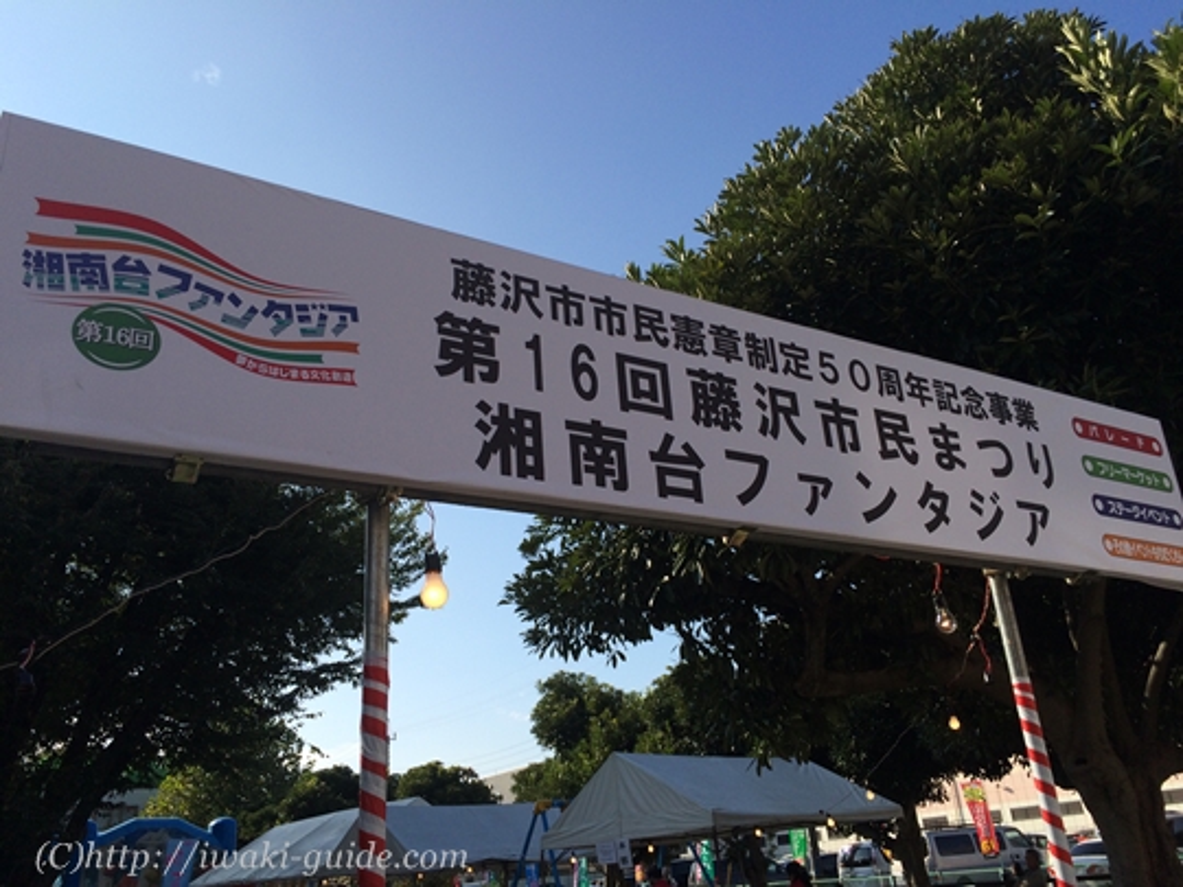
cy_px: 444
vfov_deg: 48.2
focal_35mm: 29
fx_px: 991
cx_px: 592
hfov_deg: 61.7
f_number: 2.2
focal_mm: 4.15
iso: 32
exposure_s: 1/2053
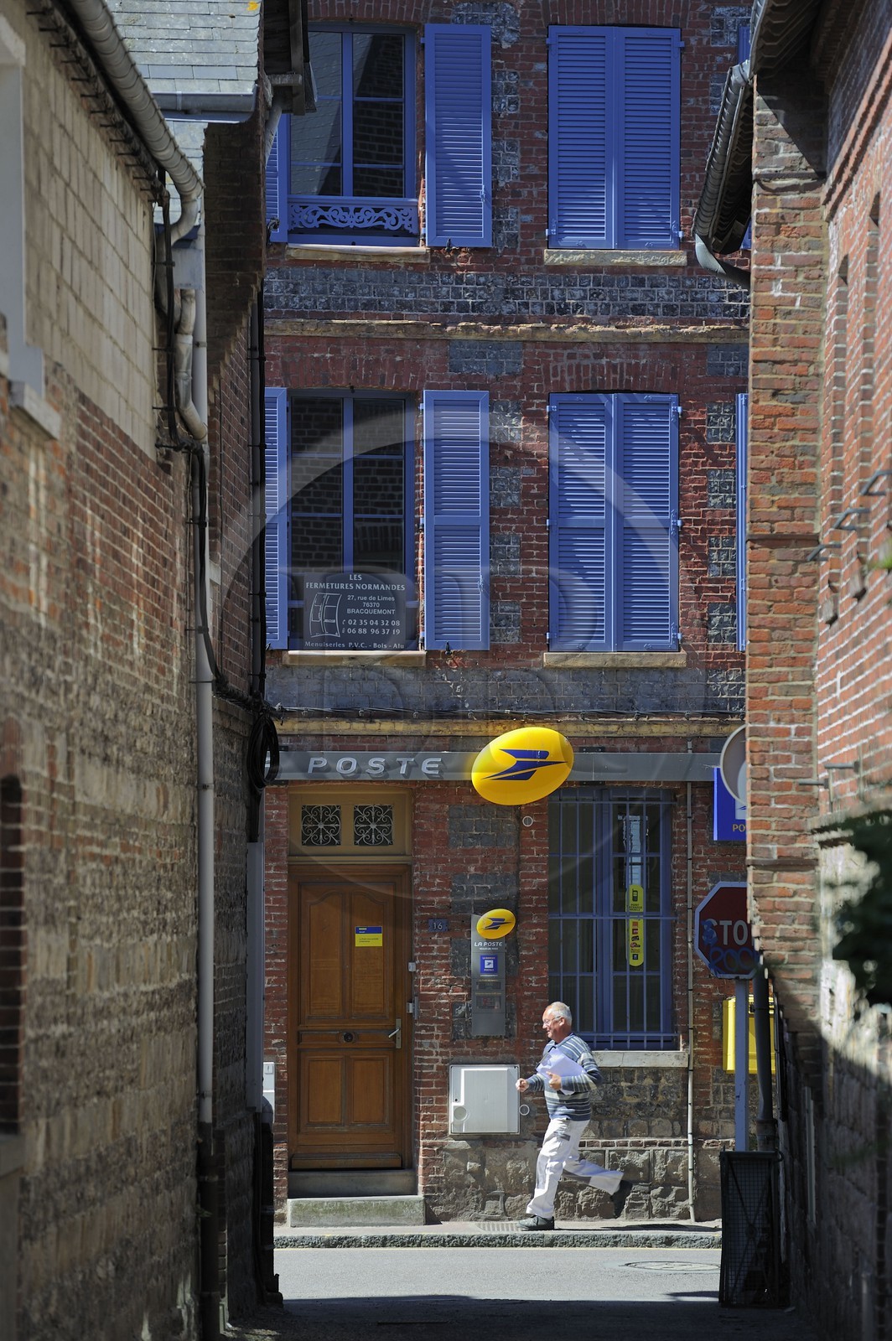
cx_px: 446
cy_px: 670
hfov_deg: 7.8
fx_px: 6515
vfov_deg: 11.8
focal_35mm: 175
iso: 200
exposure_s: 1/320
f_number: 4.5
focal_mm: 175
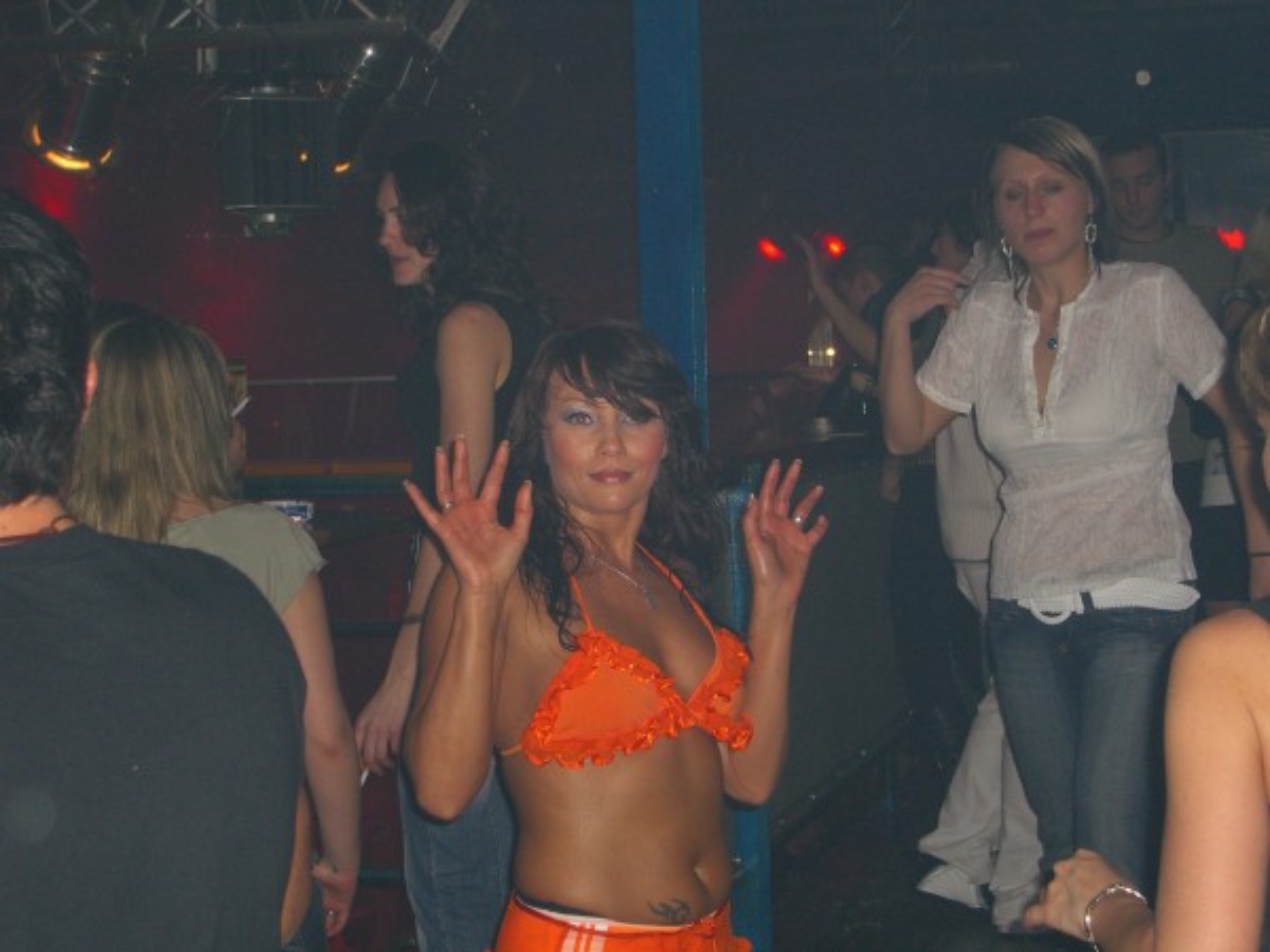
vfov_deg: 21.6
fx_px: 2495
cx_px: 635
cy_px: 476
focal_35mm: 68
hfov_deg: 28.6
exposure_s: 1/60
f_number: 4
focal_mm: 14.2
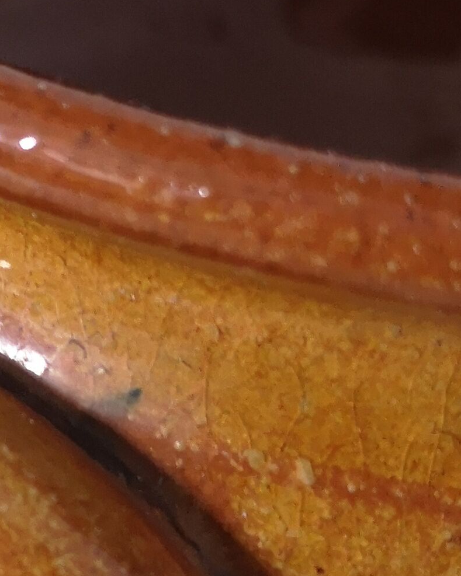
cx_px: -10
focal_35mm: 106
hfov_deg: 14.3
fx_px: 1809
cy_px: 347
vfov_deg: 18.1
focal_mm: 3.95
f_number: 1.8
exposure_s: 1/25
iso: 400
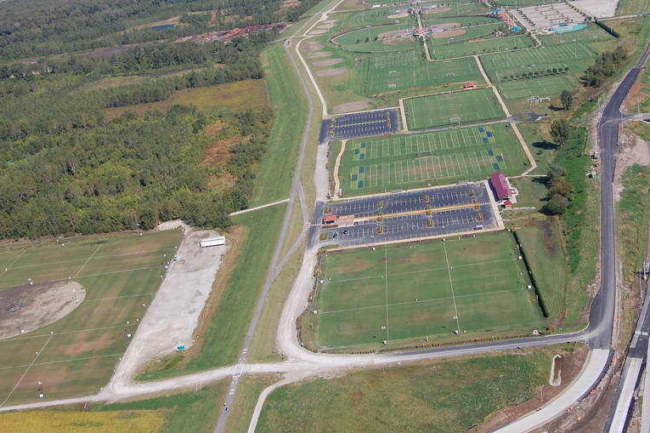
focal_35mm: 51
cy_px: 160
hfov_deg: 38.7
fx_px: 920
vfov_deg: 26.4
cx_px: 392
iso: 200
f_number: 9
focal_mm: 26
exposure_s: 1/320
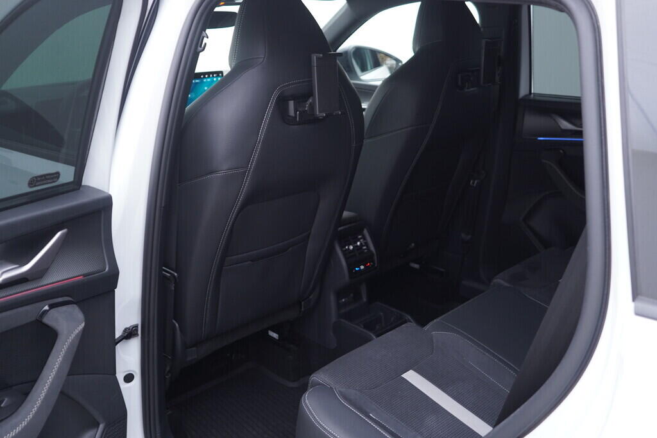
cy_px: 219
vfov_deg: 36.9
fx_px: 657
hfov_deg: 53.1
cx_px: 328
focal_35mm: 36
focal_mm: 24
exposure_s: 1/40
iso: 200
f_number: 2.8
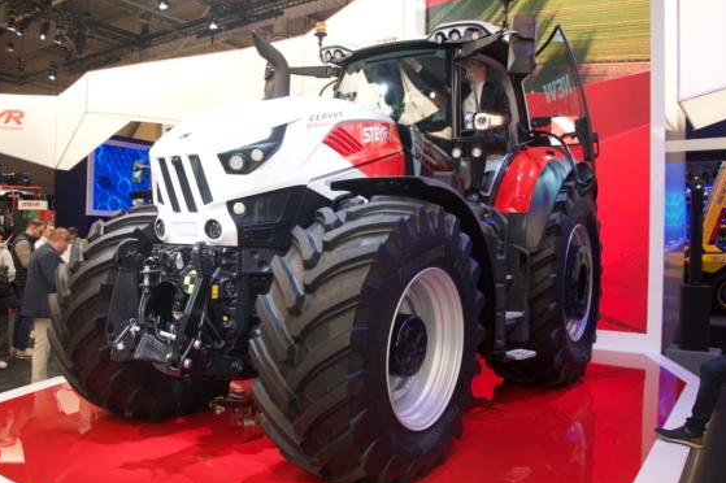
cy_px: 236
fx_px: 584
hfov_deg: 63.6
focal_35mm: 29
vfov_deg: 44.9
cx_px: 343
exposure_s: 1/125
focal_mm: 18
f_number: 3.5
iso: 400
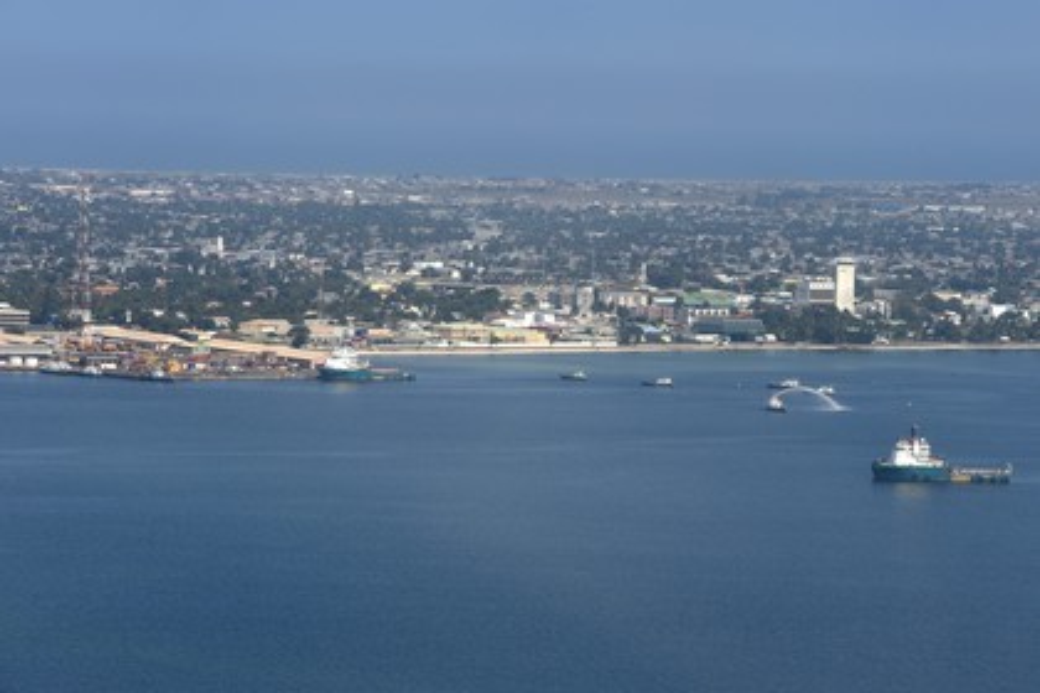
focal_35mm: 165
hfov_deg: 12.5
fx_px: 4766
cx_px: 520
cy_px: 346
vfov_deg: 8.3
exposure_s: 1/500
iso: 400
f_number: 13
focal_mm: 165
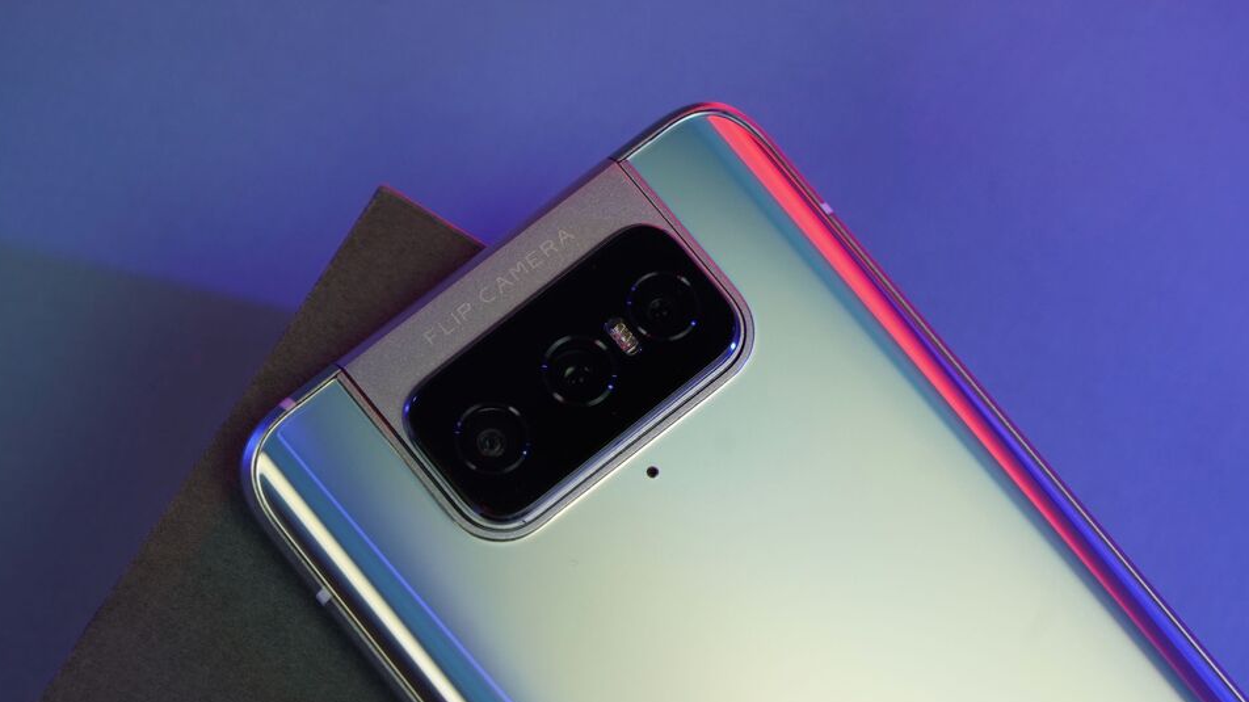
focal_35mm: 74
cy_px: 396
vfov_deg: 16.3
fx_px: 2450
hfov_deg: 28.6
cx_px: 621
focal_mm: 70
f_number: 6.3
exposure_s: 1/200
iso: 800
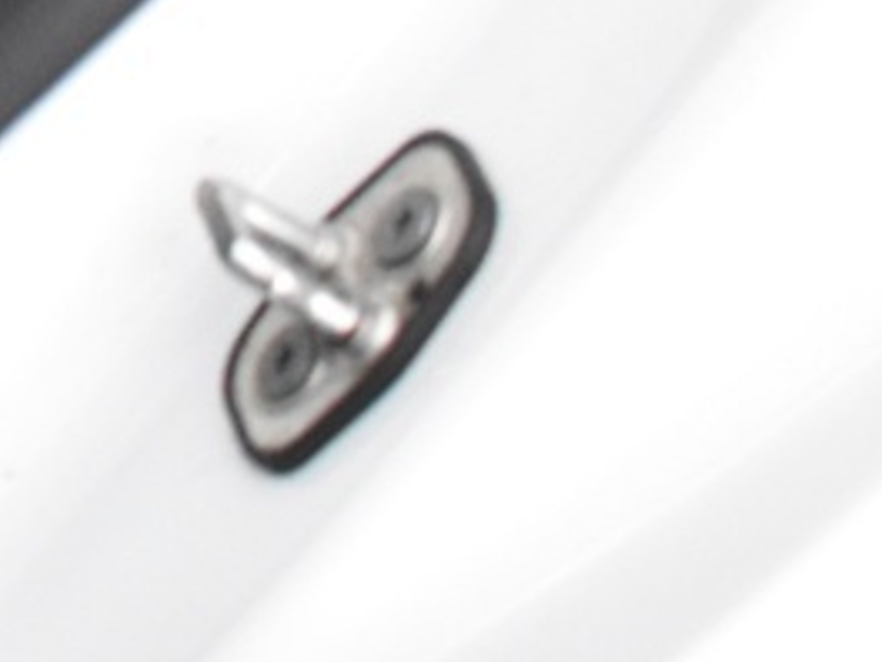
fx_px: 4051
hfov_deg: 10.9
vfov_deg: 8.4
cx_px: -1101
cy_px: -1003
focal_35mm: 159
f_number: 3.5
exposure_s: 1/30
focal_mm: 18
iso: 3200
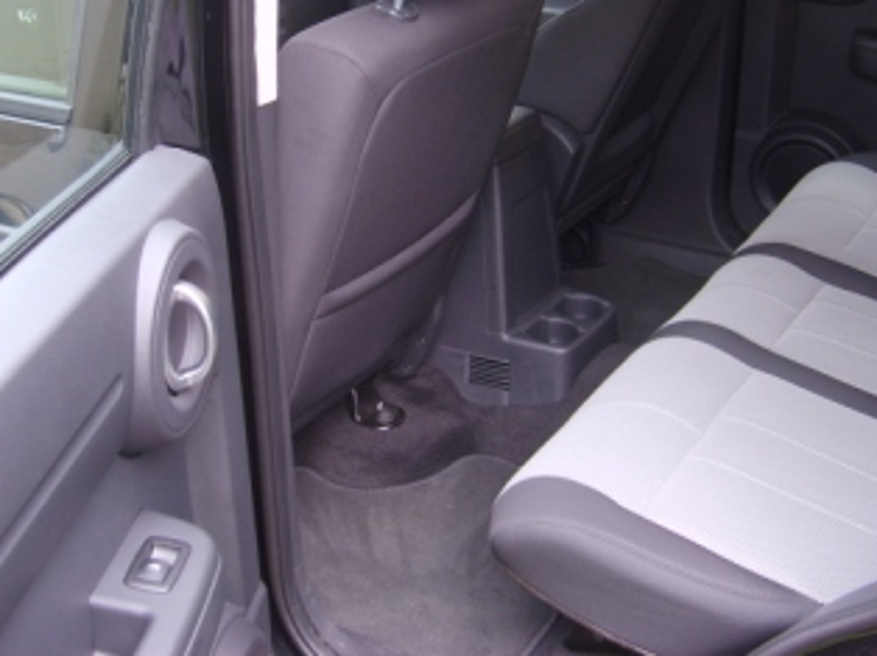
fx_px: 1266
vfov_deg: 28.8
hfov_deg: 38.2
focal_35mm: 50
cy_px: 193
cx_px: 408
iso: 64
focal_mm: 5.8
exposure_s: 1/30
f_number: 2.8
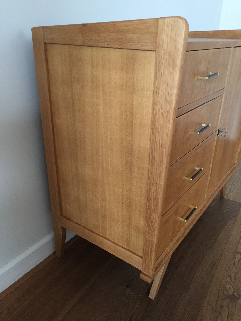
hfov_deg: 48.2
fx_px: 269
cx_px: 120
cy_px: 160
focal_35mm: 29
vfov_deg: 61.7
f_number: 2.2
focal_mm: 4.15
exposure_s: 1/20
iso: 250
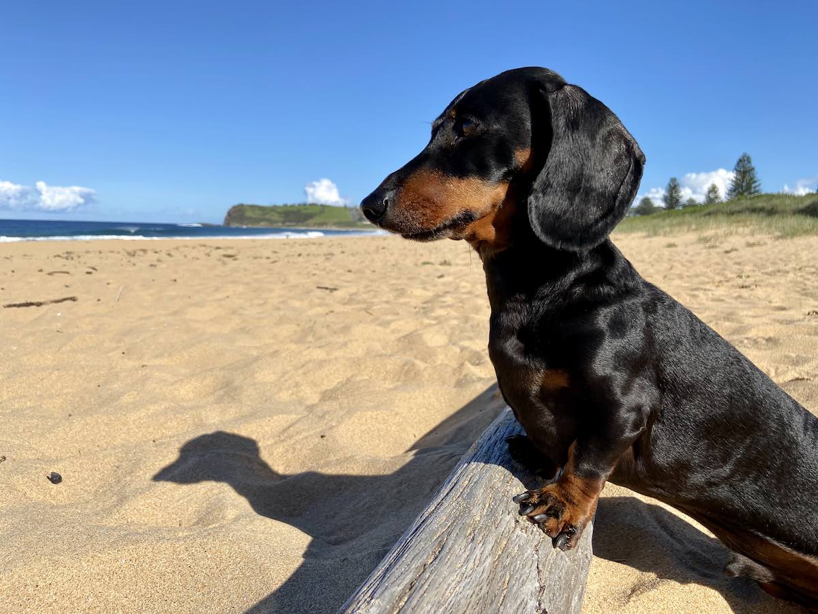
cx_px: 409
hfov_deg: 67.3
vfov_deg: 53.1
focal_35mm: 26
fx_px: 614
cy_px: 307
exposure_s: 1/3731
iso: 32
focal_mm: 4.25
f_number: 1.8
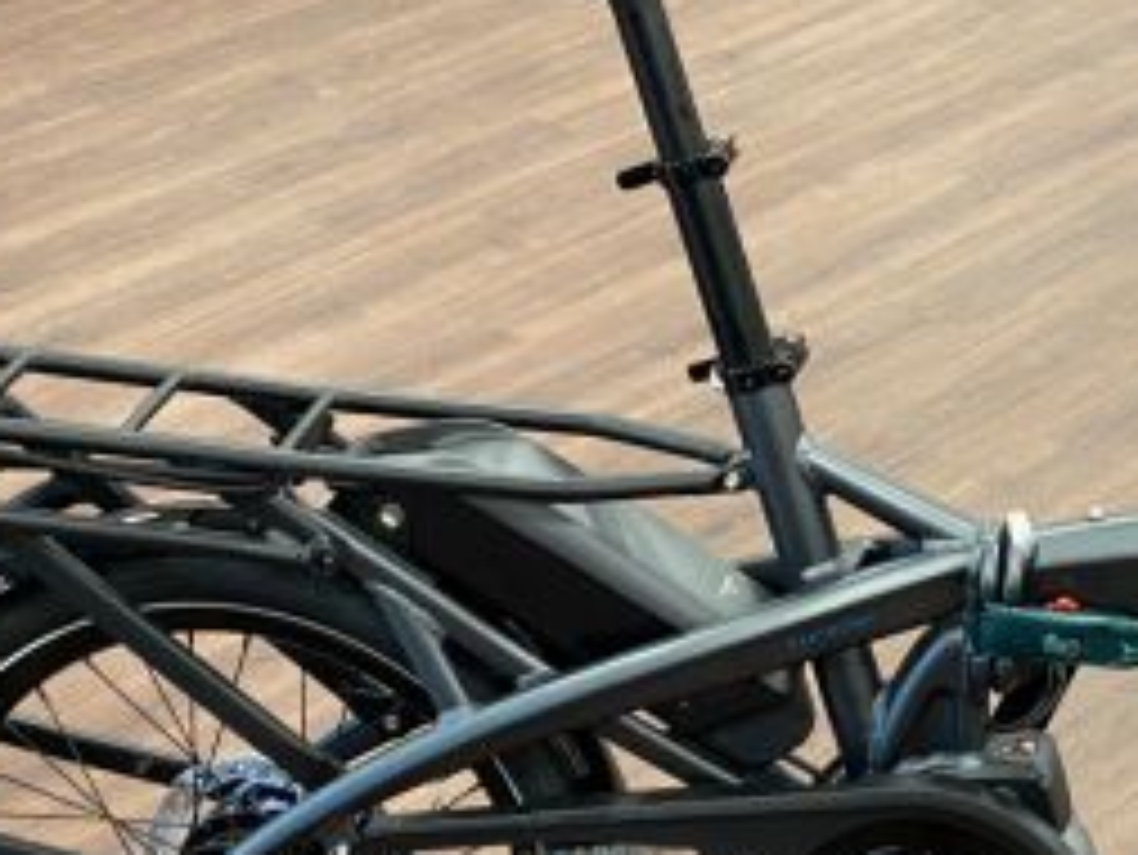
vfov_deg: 12.3
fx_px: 3947
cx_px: 1035
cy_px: 536
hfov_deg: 16.2
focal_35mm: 120
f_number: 2
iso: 160
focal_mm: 6
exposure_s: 1/50
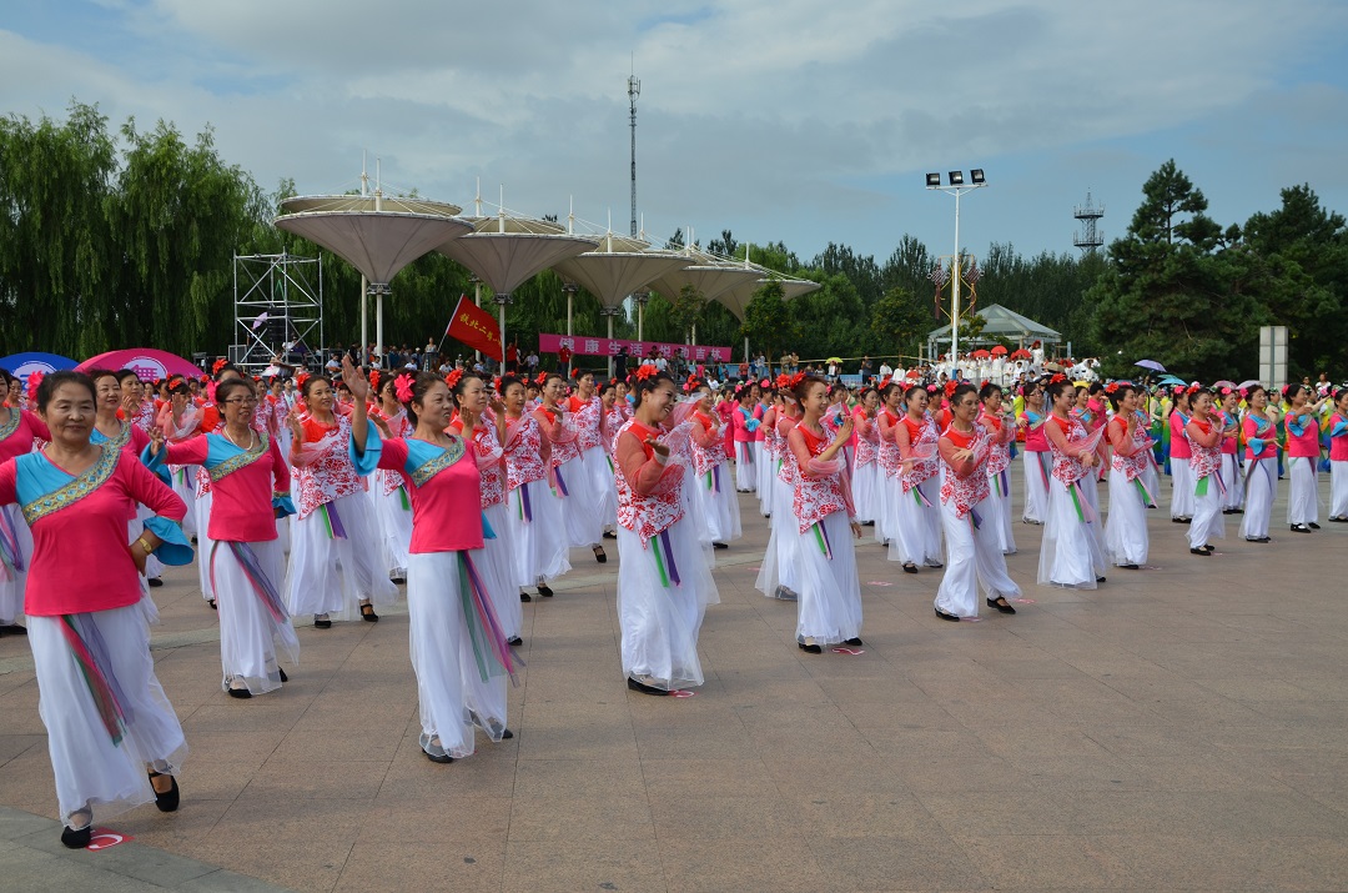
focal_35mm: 36
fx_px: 1345
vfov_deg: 36.7
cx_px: 674
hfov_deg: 53.2
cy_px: 446
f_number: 8
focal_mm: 24
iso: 100
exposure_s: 1/250
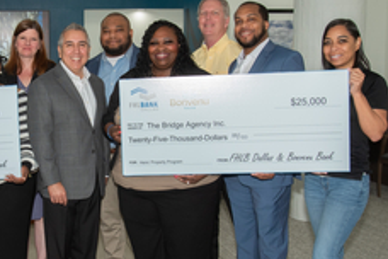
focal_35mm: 61
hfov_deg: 31.9
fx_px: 657
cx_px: 70
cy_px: 136
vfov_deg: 22.3
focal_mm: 29
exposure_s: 1/125
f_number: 8
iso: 640
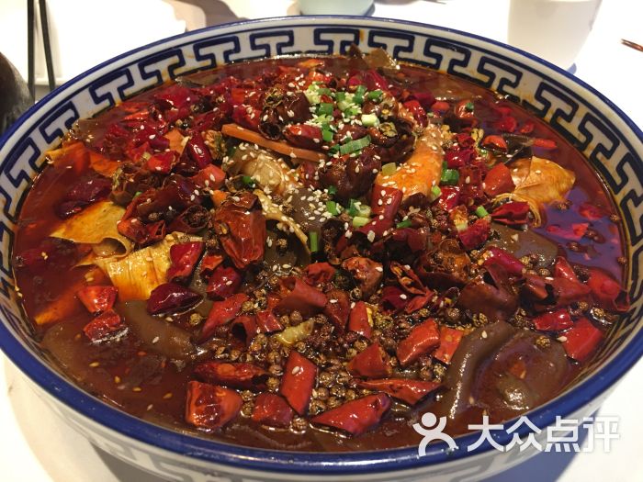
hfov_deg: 61.7
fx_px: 539
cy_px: 241
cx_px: 322
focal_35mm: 29
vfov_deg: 48.2
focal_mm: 4.15
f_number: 2.2
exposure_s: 1/17
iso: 80
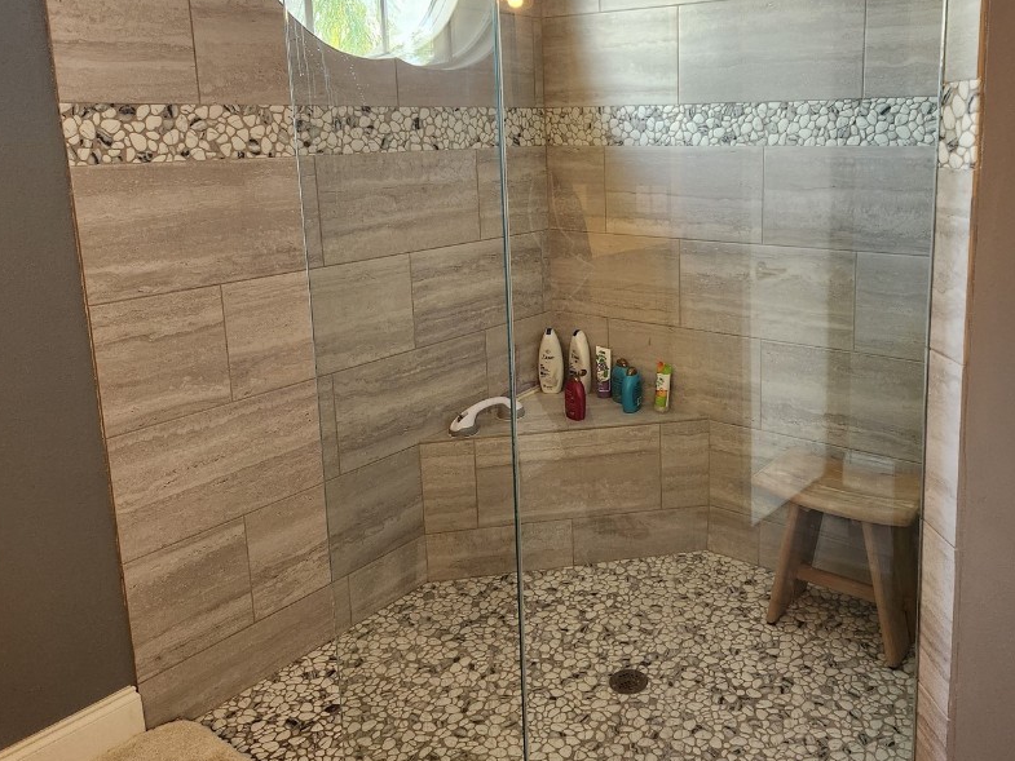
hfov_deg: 59.1
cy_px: 280
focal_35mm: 30
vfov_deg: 46.4
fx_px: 880
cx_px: 645
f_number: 1.8
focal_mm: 5.4
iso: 250
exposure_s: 1/120
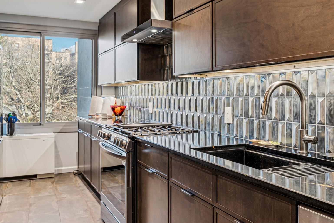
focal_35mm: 32
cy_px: 109
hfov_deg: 58.5
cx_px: 146
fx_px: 297
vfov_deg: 41.1
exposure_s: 1/8
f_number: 11
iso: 200
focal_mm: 24
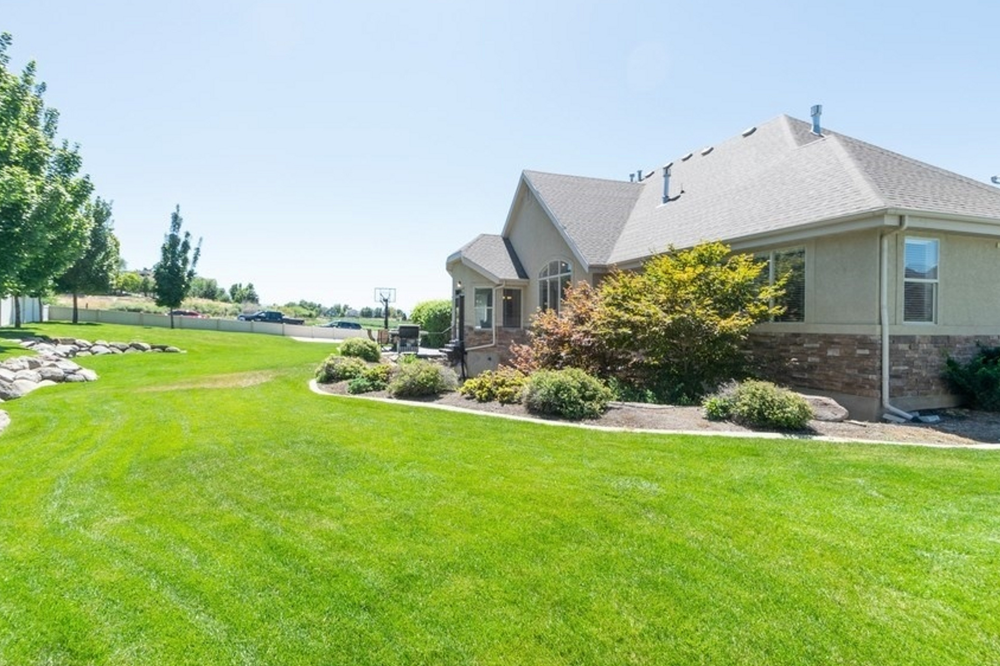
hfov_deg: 96.7
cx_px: 487
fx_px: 444
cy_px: 339
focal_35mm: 16
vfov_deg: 73.7
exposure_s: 1/200
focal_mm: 10
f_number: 9
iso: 200
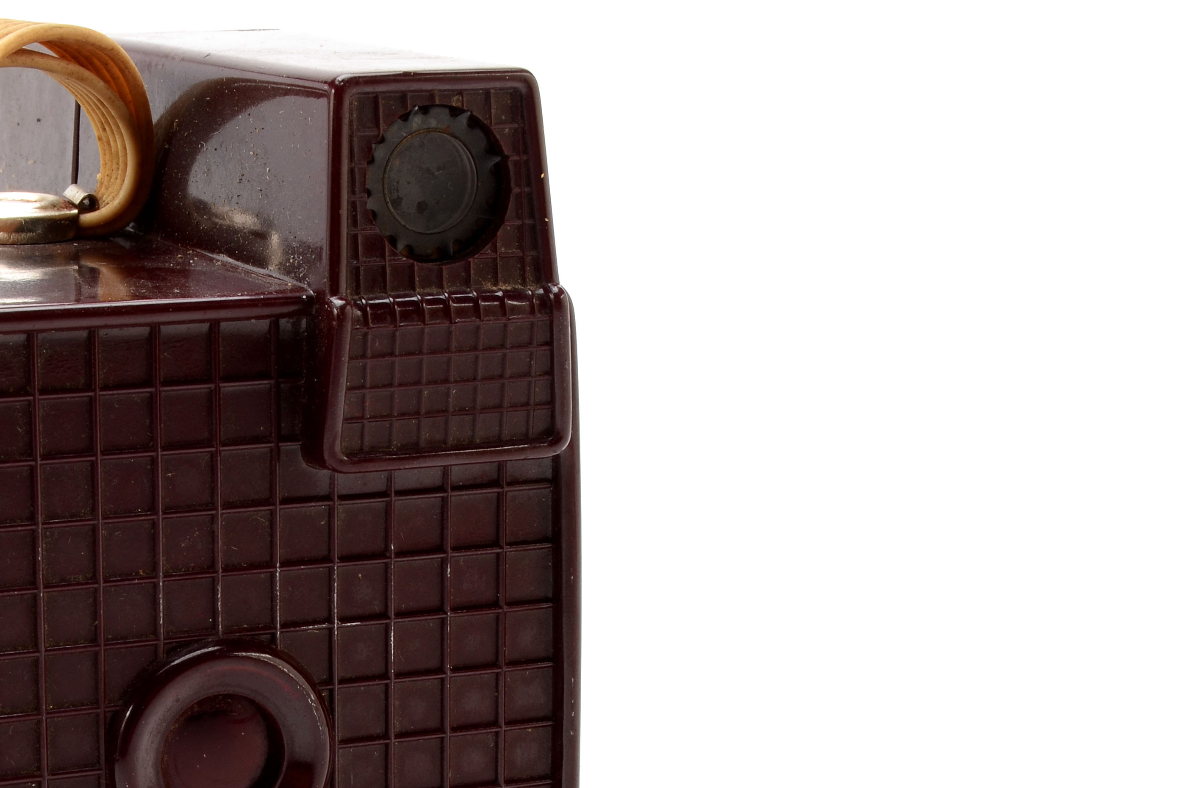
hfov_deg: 20.1
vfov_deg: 13.5
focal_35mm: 100
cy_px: 681
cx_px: 175
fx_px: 3298
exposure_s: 1/160
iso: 100
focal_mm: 38
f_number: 18
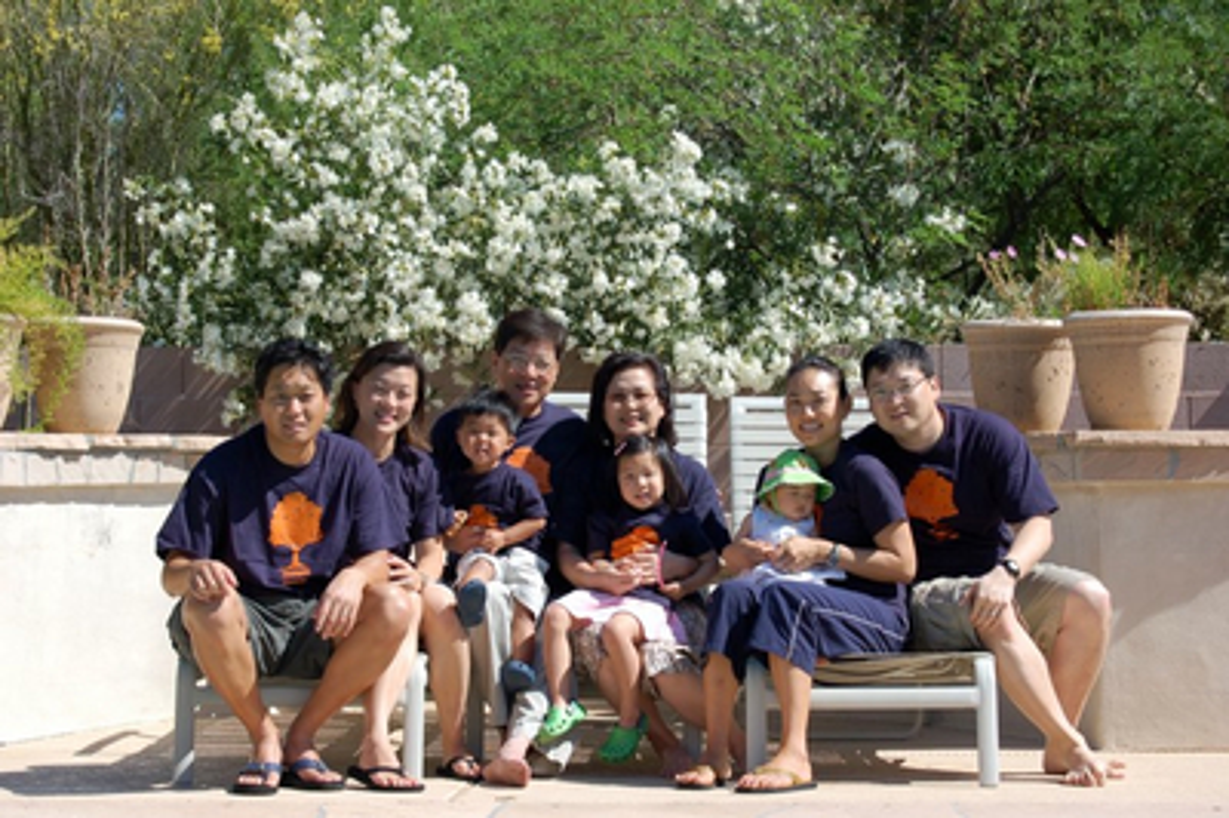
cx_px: 614
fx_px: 2814
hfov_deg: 24.6
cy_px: 409
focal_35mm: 82
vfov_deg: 16.5
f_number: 8
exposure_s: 1/250
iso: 200
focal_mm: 55
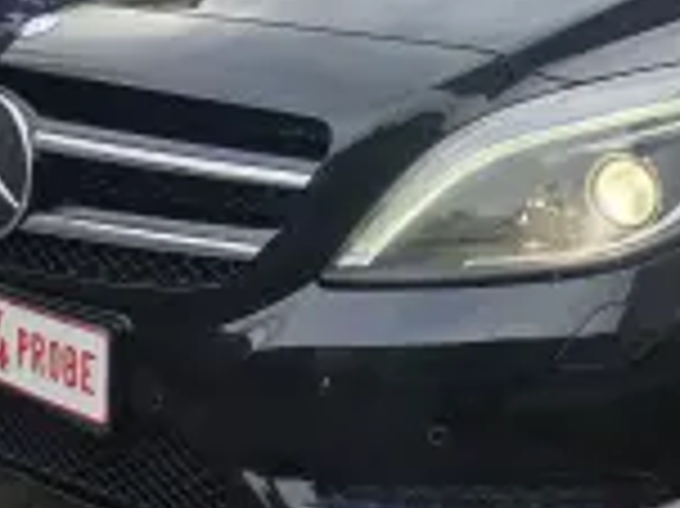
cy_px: 103
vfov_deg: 26.1
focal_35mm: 55
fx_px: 1080
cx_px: 423
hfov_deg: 34.8
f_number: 1.7
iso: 40
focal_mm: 6.3
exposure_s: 1/359
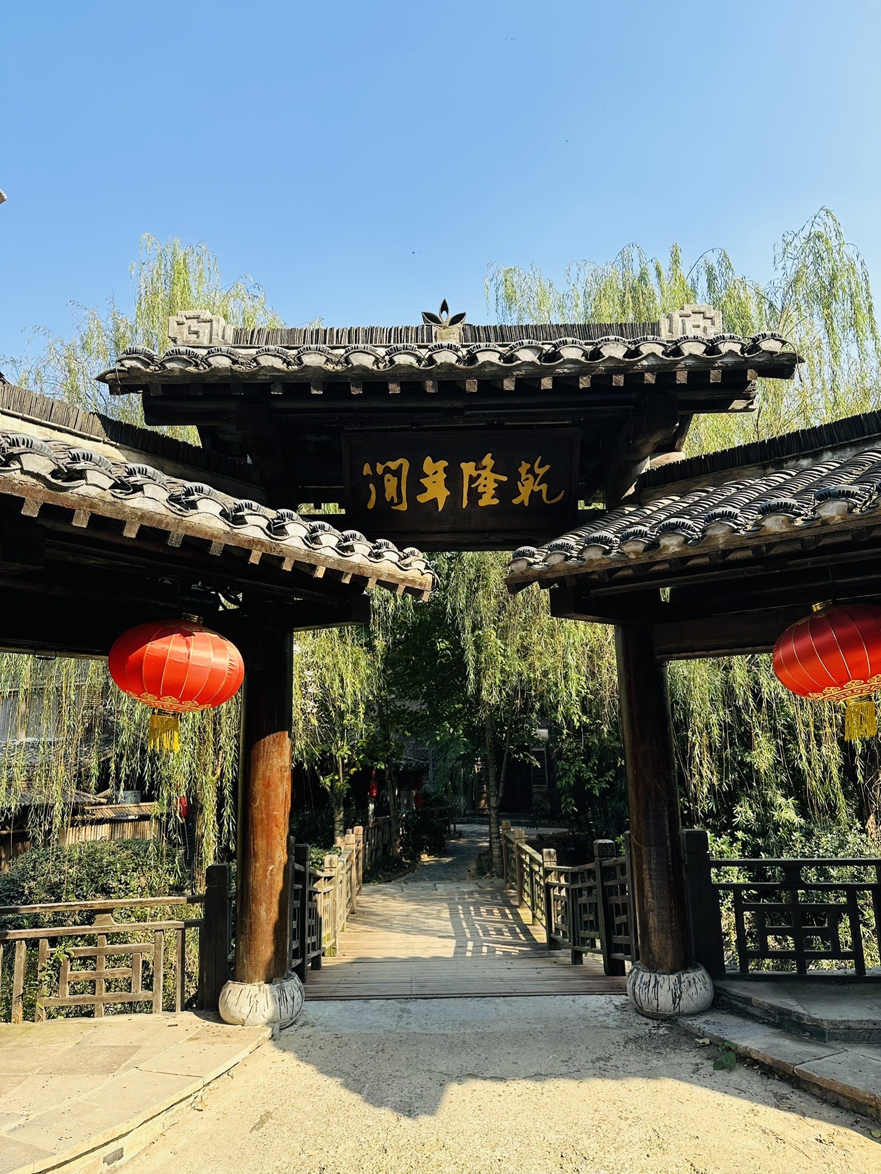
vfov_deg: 71.6
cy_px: 587
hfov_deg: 56.8
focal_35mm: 24
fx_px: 814
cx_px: 440
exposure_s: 1/1692
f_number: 1.78
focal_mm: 6.86
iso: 80
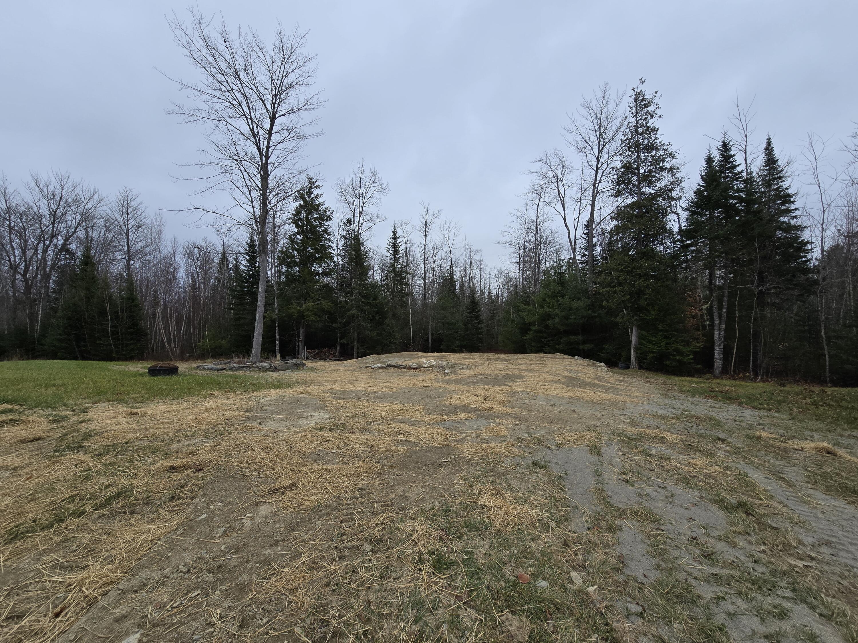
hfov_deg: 106.2
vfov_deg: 89.9
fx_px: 322
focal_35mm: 13
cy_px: 322
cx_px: 429
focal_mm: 2.2
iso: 50
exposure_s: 1/601
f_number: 2.2
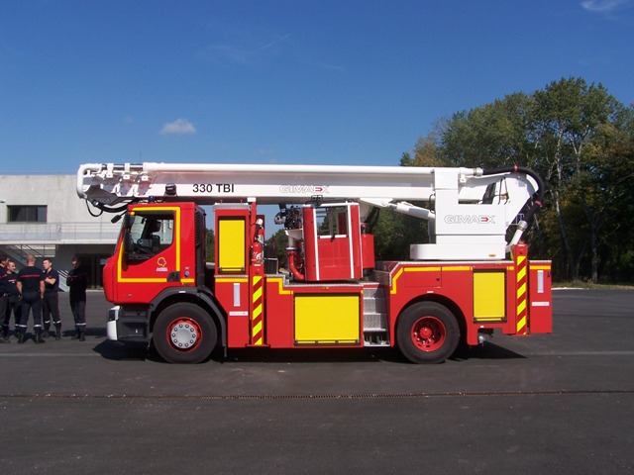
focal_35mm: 38
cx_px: 317
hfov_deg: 49.0
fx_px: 696
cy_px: 238
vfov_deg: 37.7
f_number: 5.6
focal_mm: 6.3
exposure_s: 1/640
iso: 80
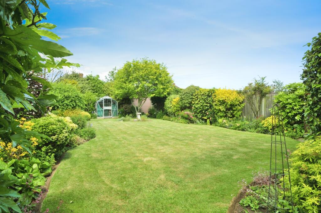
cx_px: 160
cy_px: 106
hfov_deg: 81.3
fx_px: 187
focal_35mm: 21
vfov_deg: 59.4
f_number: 10
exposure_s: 1/200
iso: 200
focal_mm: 14
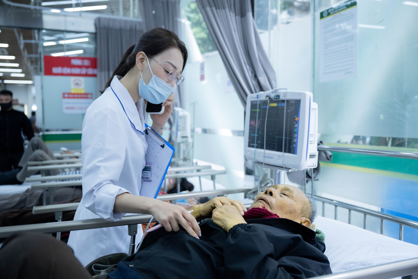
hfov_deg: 58.7
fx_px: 371
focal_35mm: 32
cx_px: 209
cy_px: 140
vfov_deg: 41.1
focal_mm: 32
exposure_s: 1/320
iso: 1250
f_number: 3.2
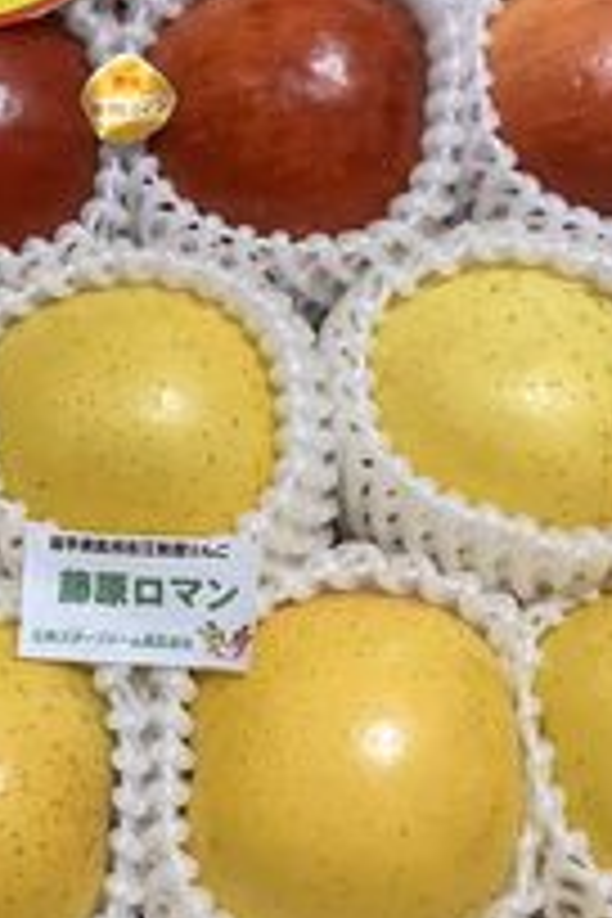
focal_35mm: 57
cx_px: 122
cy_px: 333
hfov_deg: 23.4
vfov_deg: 34.8
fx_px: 1453
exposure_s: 1/50
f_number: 1.8
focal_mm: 3.99
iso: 250
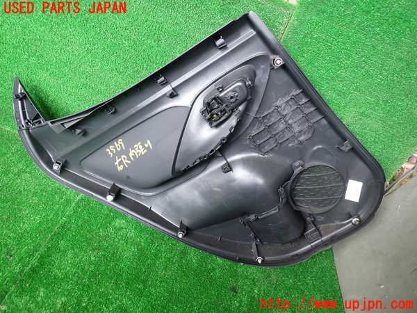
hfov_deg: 69.4
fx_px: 301
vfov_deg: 54.9
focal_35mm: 25
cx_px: 208
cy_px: 156
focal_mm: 4.5
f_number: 2
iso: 200
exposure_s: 1/40
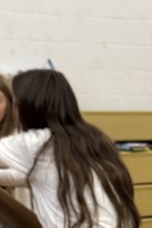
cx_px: 122
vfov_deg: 16.7
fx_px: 723
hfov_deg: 12.0
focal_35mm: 114
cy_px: 314
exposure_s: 1/60
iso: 200
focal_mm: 6.76
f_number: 1.78
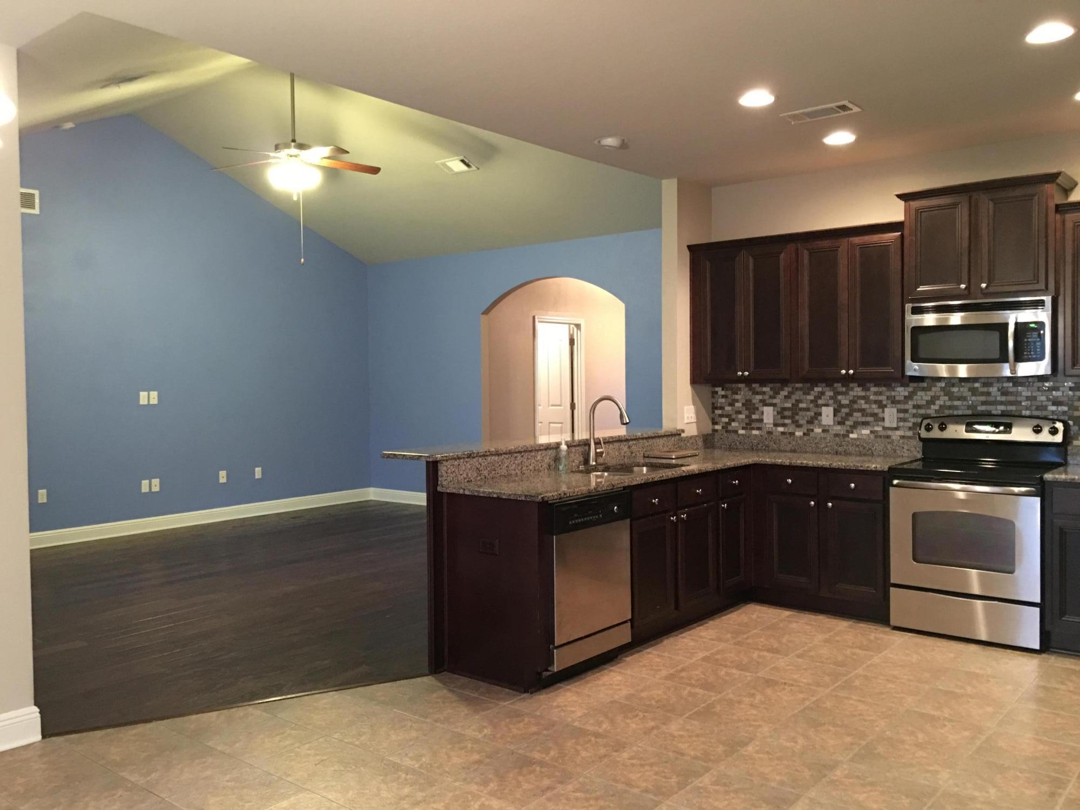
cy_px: 405
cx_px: 540
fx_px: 905
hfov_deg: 61.7
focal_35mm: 29
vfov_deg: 48.2
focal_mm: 4.15
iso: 80
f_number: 2.2
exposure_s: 1/4
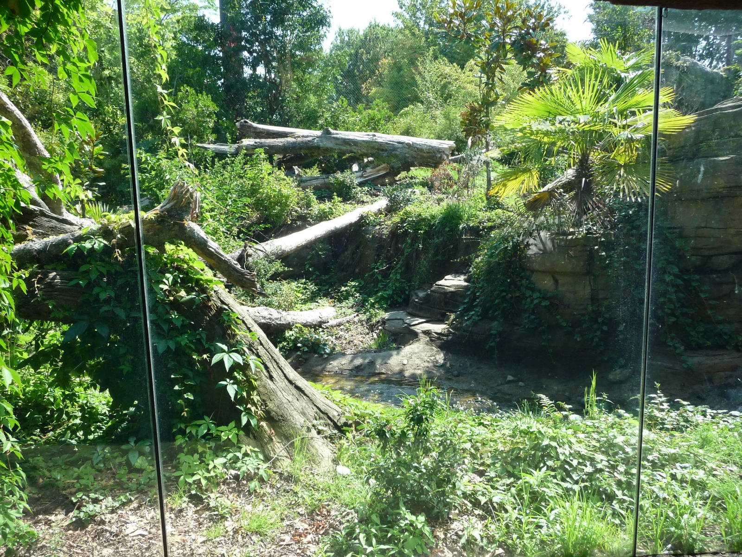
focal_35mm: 28
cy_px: 278
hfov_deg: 63.4
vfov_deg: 49.7
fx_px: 600
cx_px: 371
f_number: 3.3
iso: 250
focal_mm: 4.7
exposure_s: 1/500
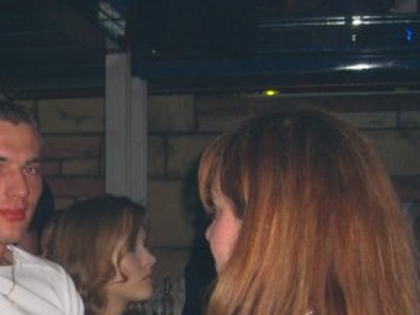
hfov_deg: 20.0
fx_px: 1165
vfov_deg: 15.2
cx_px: 41
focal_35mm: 96
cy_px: 309
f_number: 3.1
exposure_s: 1/60
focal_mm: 9.5
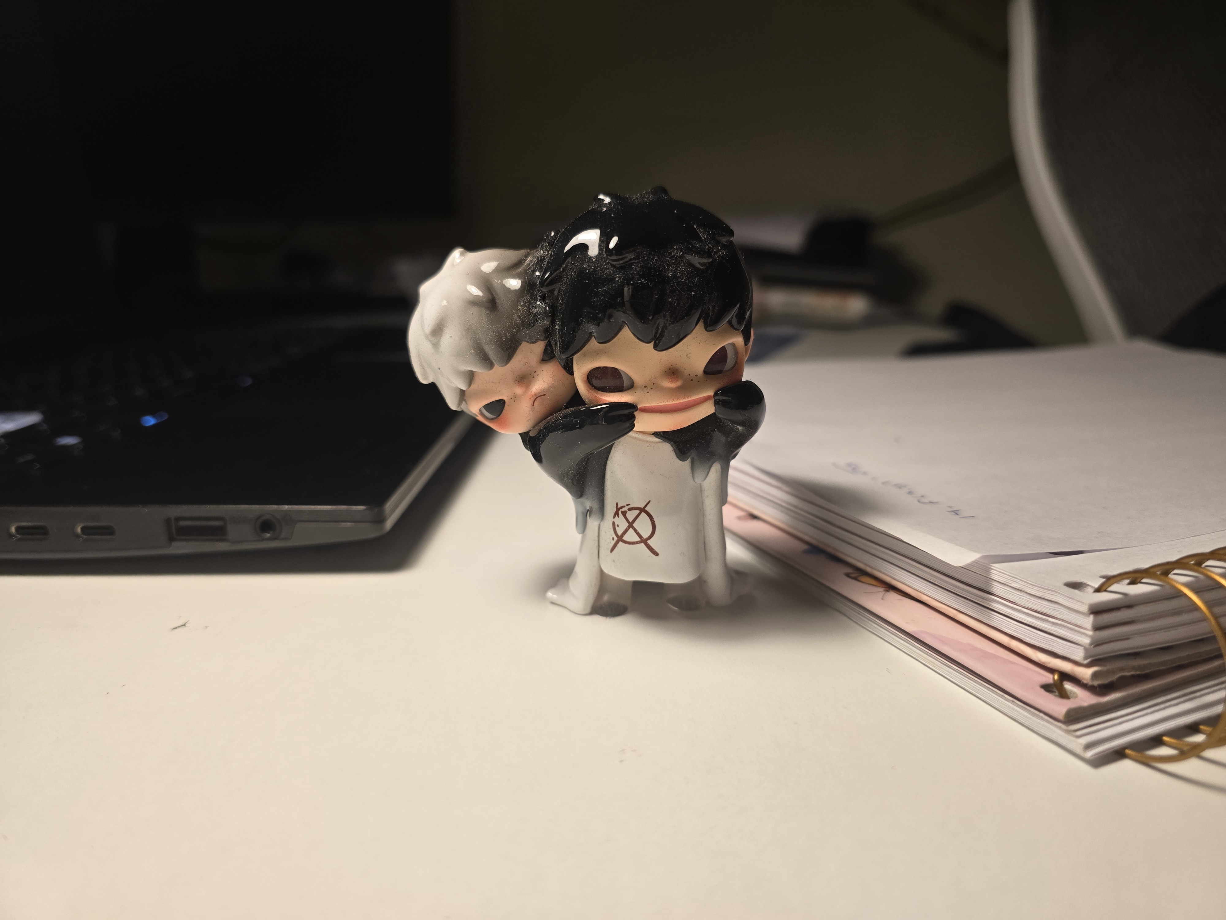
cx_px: 613
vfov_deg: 58.9
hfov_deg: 73.9
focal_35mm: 23
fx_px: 815
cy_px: 460
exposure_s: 1/120
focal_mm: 6.3
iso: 125
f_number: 1.7
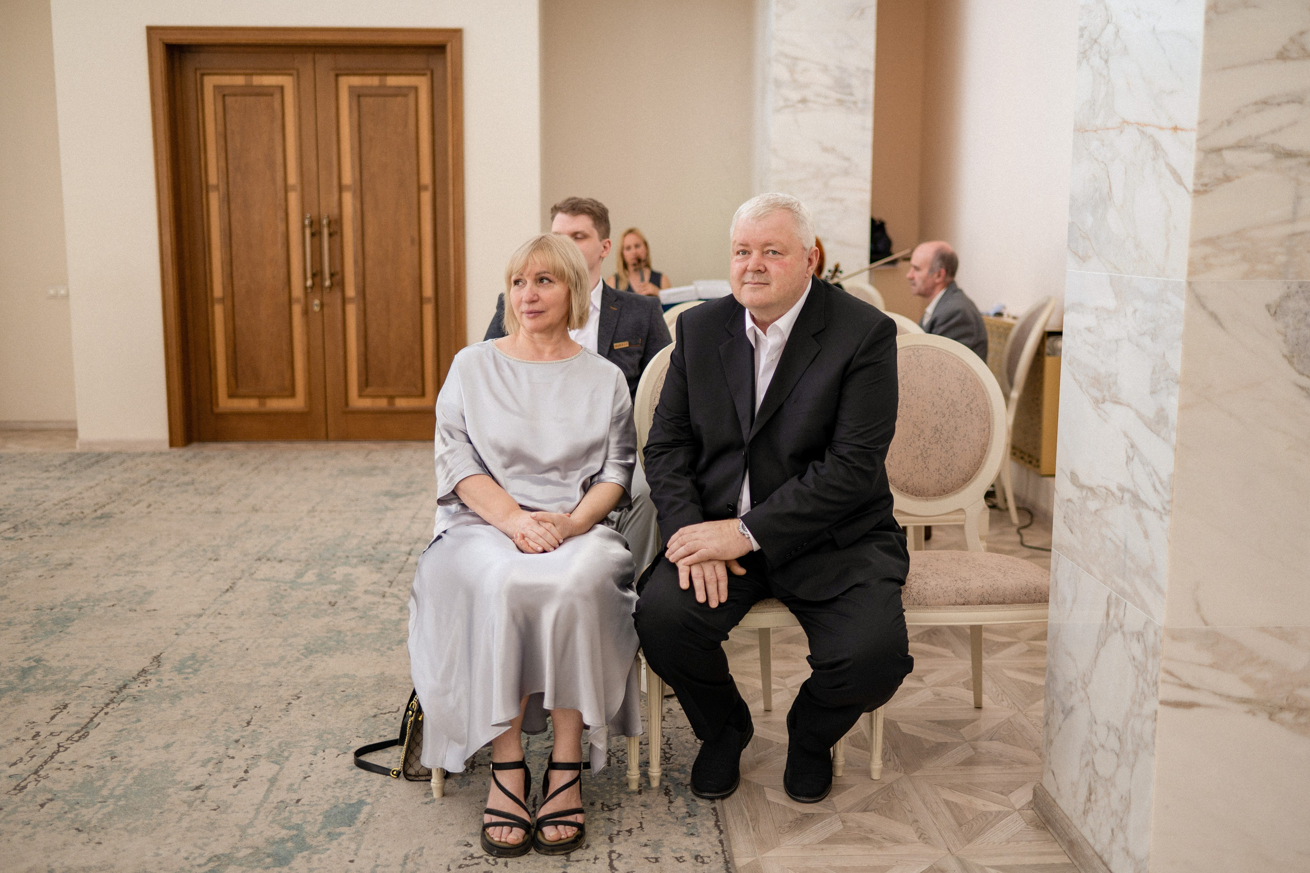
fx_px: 1273
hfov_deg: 54.4
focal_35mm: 35
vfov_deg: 37.8
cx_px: 655
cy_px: 436
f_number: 2
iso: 160
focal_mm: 35
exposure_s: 1/400
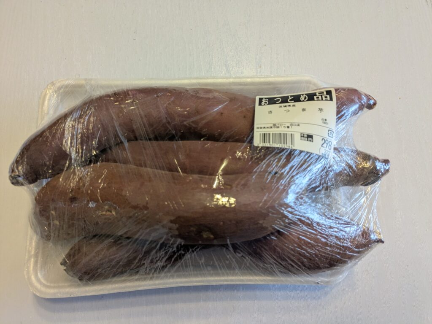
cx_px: 216
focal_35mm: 27
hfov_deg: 65.3
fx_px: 337
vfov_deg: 51.4
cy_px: 162
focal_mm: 4.38
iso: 133
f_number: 1.73
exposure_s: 1/120
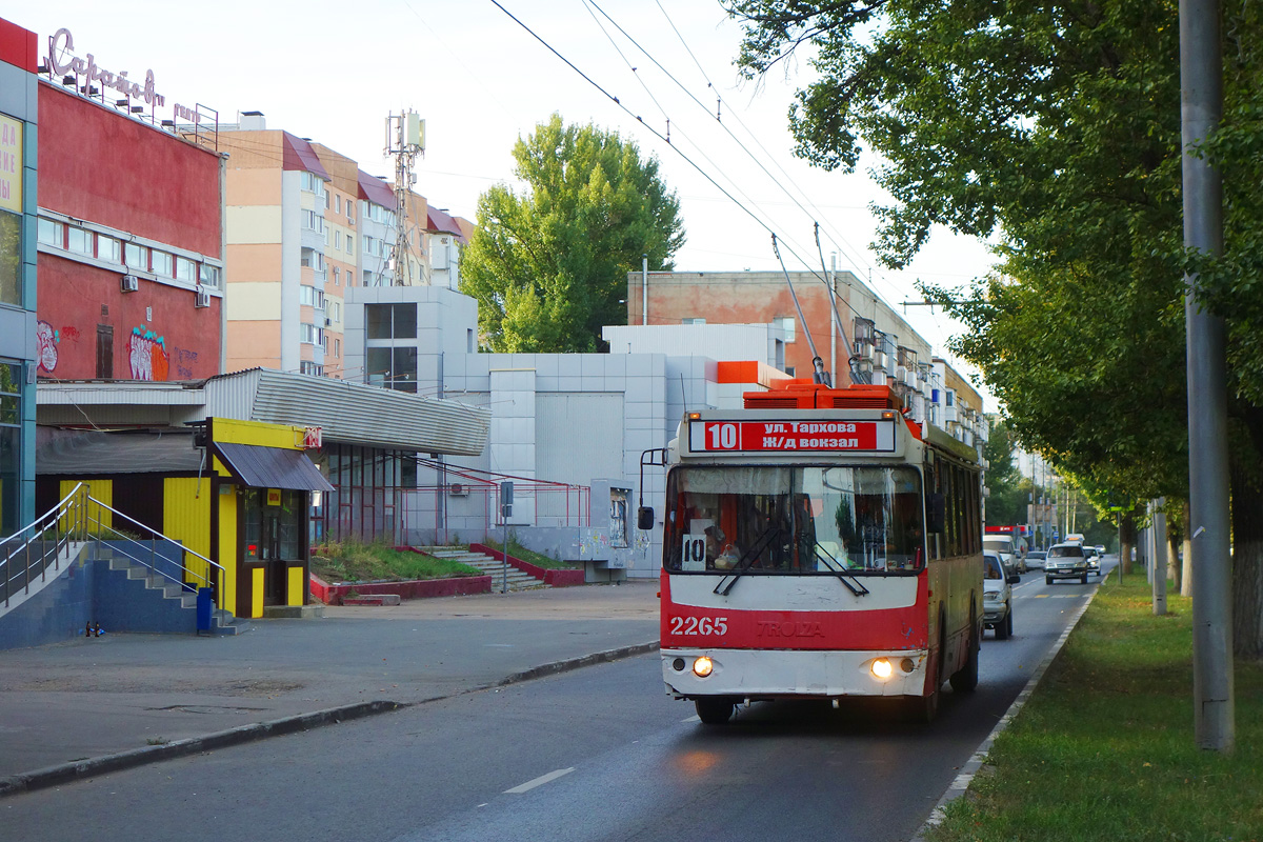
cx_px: 632
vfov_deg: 17.5
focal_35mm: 78
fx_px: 2736
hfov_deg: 26.0
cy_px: 421
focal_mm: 29.15
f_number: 4.5
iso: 250
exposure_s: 1/500
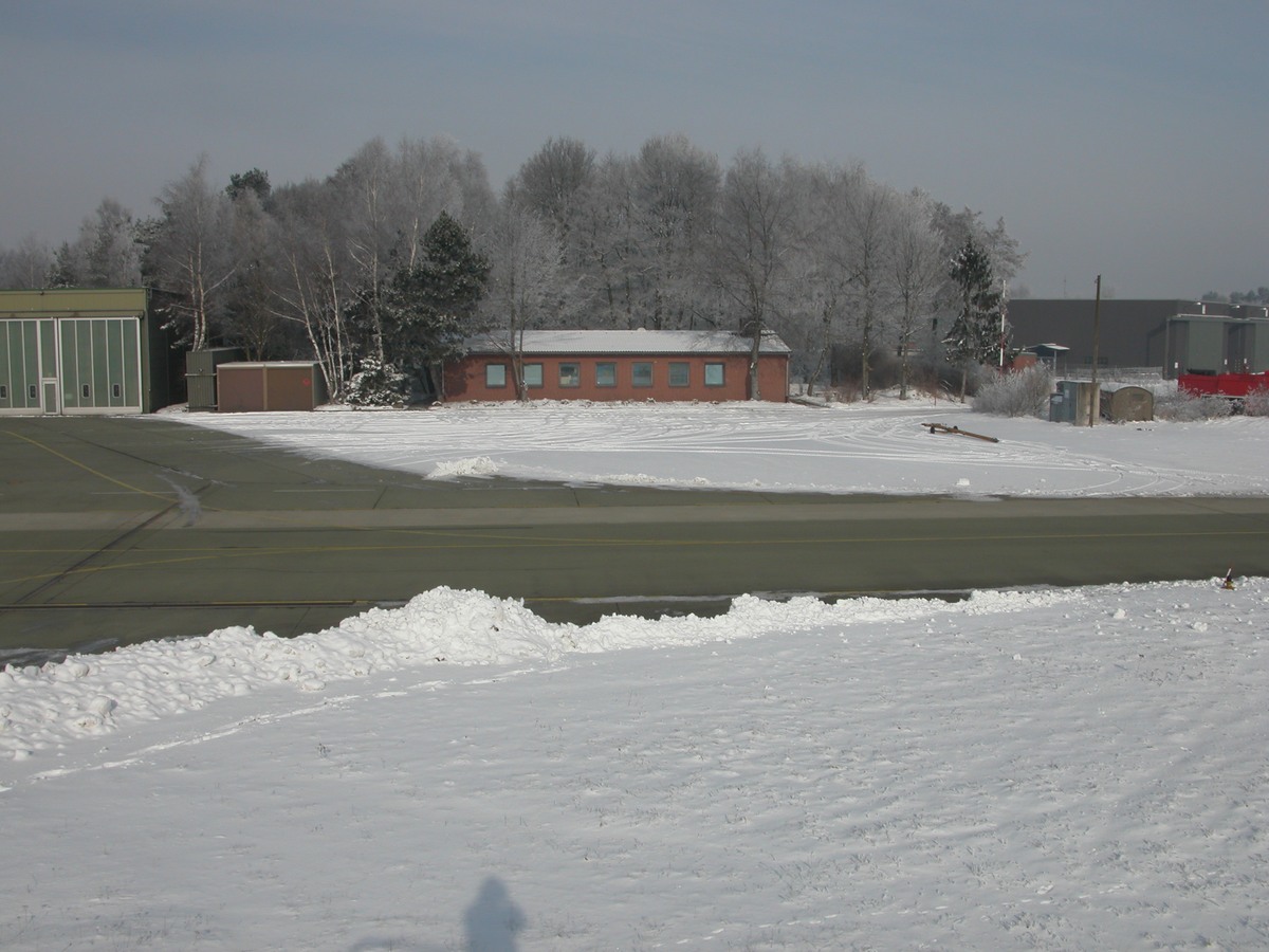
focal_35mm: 35
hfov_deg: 52.6
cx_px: 634
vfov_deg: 40.7
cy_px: 476
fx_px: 1283
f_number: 8
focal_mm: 8.9
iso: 100
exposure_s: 1/540
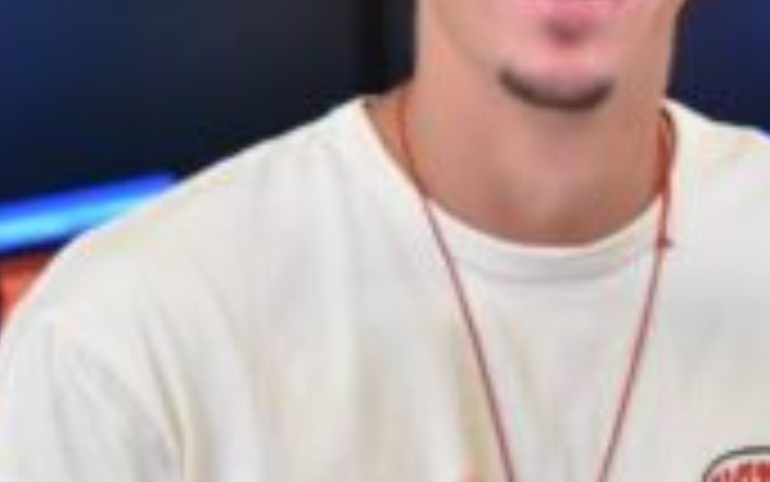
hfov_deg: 6.9
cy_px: 230
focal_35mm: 304
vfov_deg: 4.3
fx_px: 6382
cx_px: 937
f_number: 4
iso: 4000
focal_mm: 85
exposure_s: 1/640
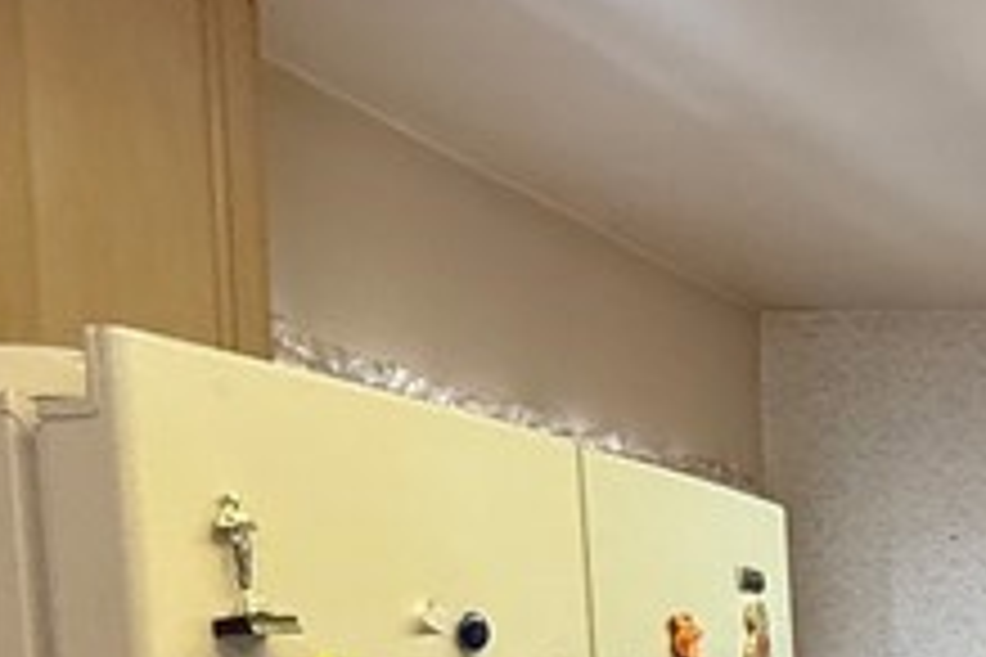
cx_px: 1540
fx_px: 1862
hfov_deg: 23.0
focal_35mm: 68
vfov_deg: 18.6
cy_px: 850
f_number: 2.2
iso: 320
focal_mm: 2.22
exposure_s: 1/120
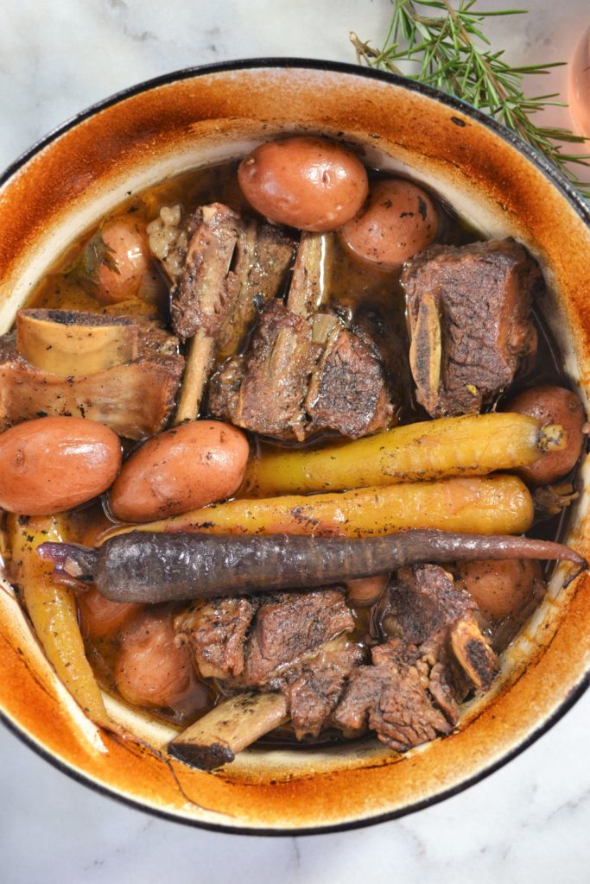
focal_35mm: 54
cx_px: 295
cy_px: 442
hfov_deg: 25.1
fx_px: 1327
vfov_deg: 36.9
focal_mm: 36
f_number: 5
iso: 900
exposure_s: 1/15
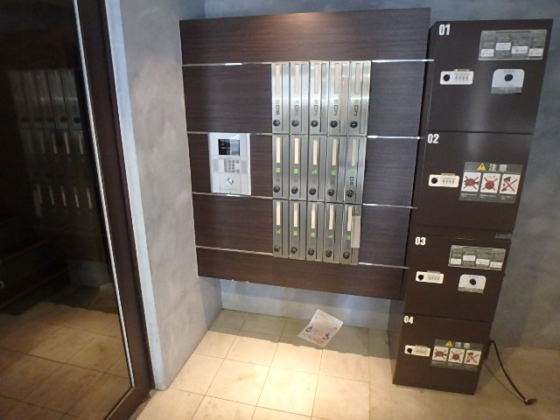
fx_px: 340
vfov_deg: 63.4
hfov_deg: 79.0
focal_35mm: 21
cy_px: 210
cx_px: 280
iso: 800
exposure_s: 1/20
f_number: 3.5
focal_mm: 3.7
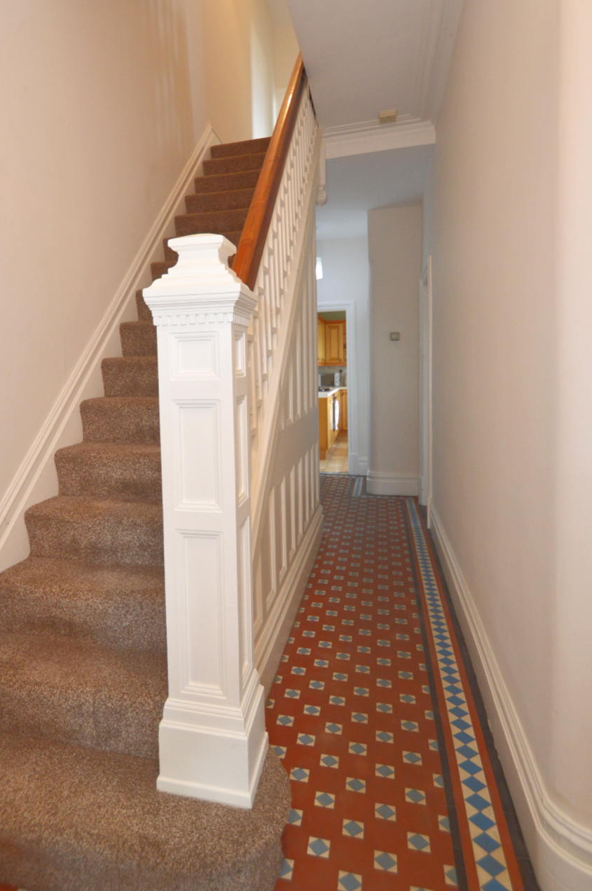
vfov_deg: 81.1
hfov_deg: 58.5
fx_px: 519
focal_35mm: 21
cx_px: 216
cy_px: 414
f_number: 3.5
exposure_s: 1/60
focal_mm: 10
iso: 560
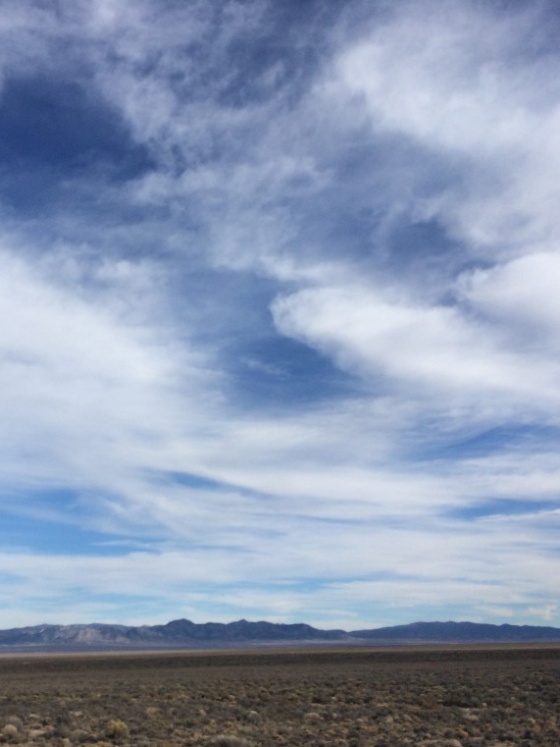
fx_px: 841
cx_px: 197
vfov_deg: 47.9
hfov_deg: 36.5
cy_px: 373
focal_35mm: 39
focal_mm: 4.15
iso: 32
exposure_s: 1/3425
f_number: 2.2
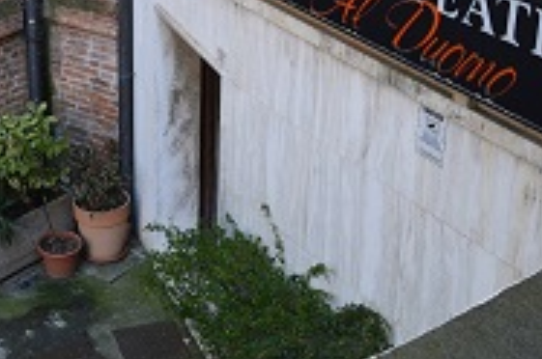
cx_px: 151
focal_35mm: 77
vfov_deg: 17.5
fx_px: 1157
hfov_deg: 26.1
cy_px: 59
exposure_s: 1/125
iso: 320
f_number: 5.6
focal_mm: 24
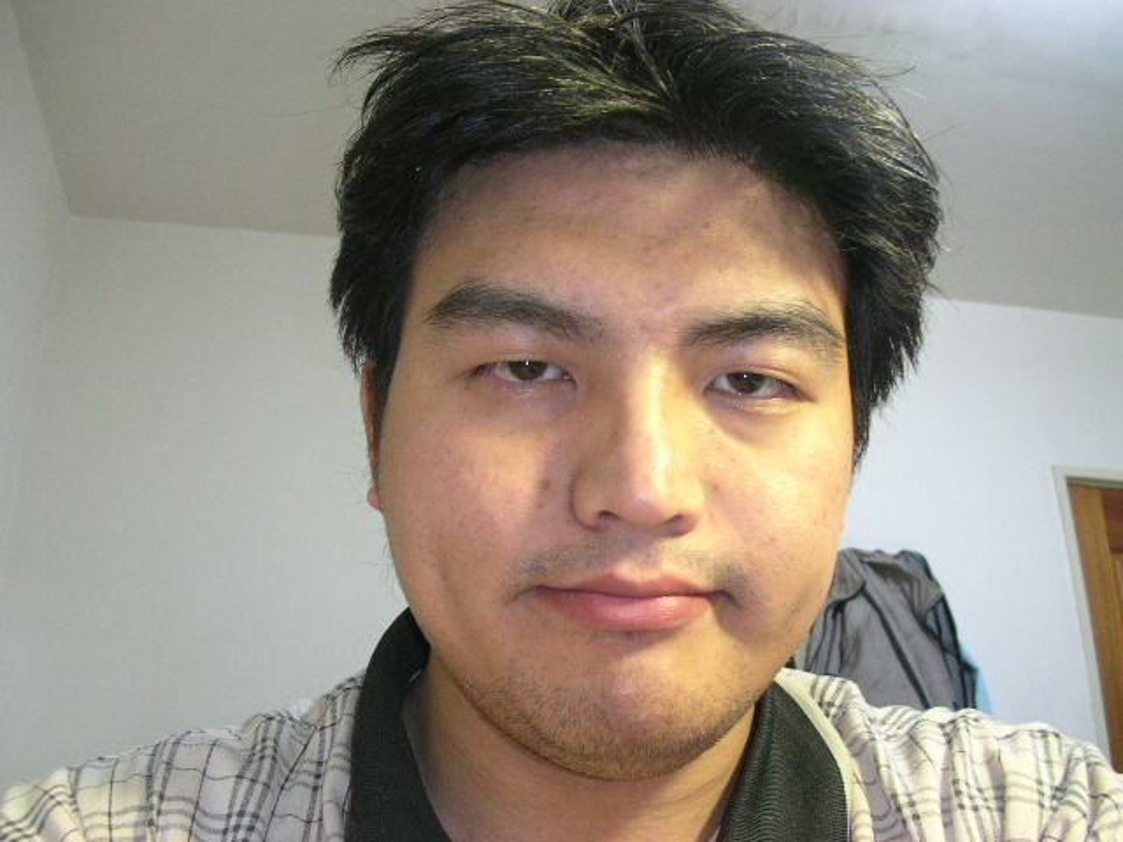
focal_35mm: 37
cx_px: 562
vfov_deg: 38.7
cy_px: 421
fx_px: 1200
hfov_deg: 50.1
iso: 200
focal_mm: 5.6
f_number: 2.7
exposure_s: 1/7.1
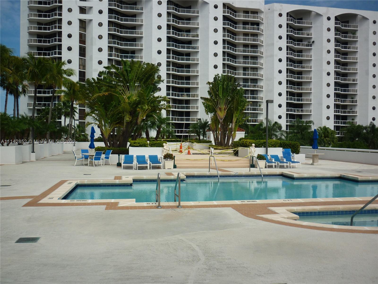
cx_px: 189
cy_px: 142
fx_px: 360
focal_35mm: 33
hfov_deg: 55.4
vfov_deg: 42.9
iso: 80
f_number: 8
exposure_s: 1/320
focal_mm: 5.5
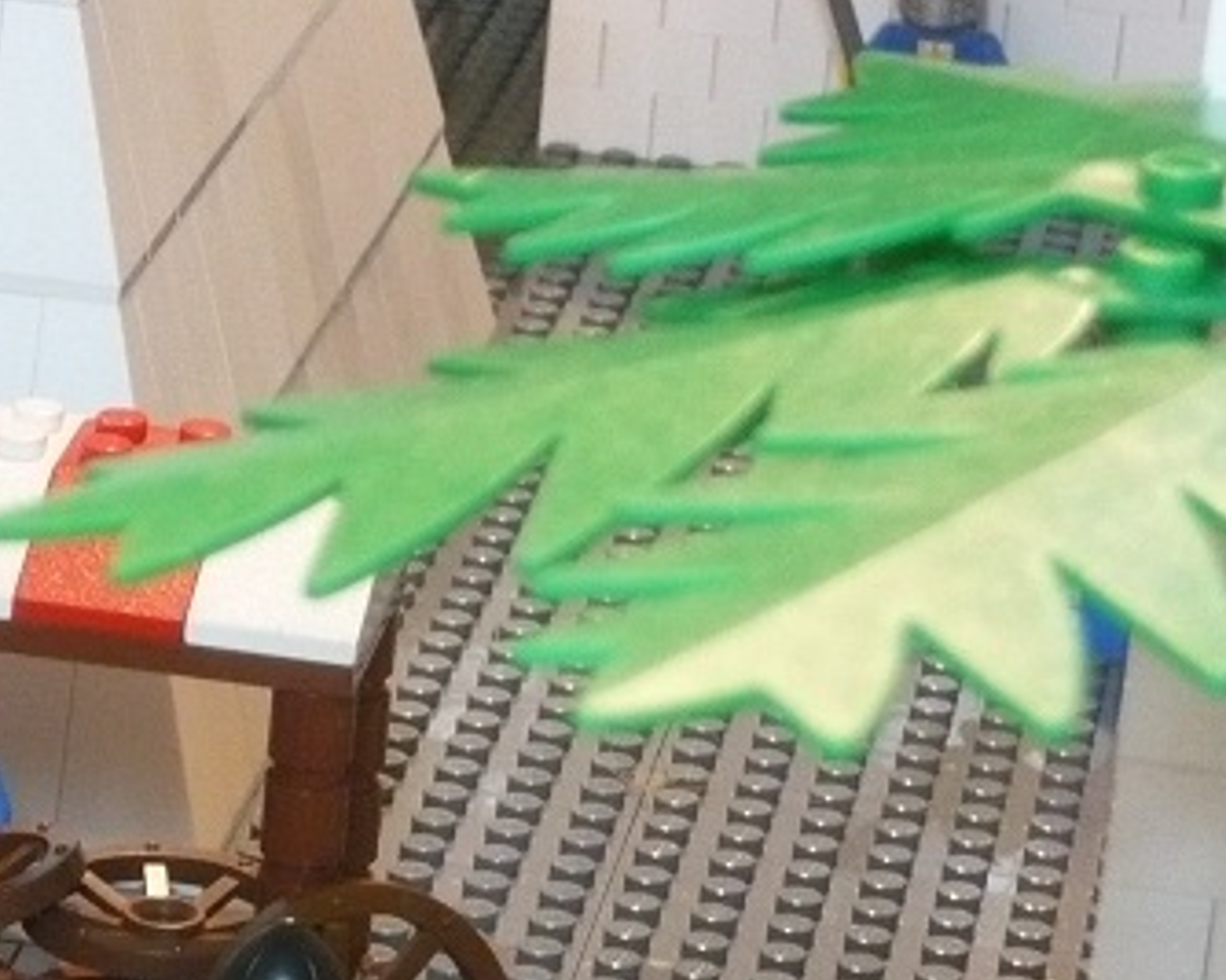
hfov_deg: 9.5
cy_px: 837
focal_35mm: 201
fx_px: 7291
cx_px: -173
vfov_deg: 7.7
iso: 320
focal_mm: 14.1
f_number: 5.2
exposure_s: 1/30
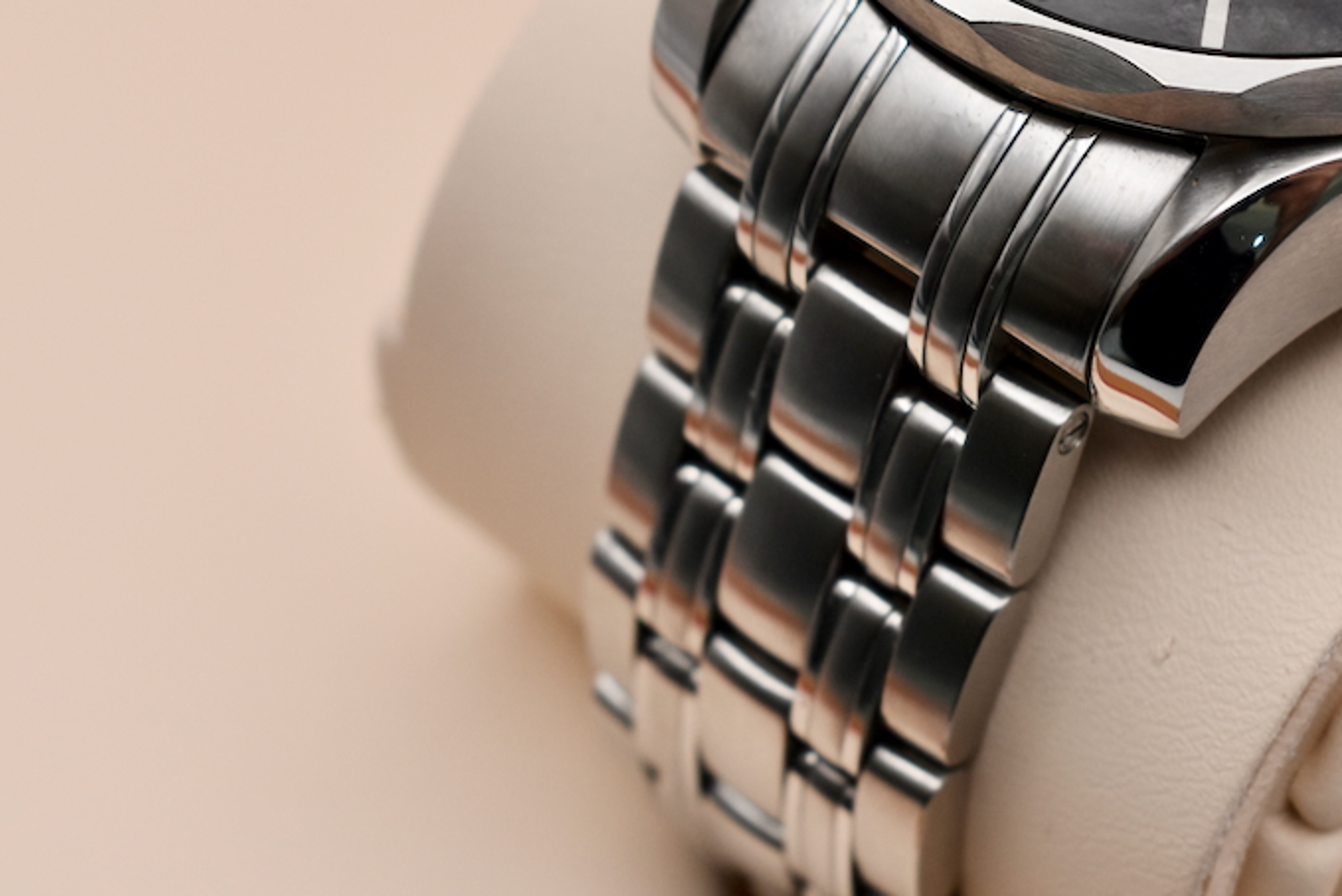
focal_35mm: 130
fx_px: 4847
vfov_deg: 10.5
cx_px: 1233
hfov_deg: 15.6
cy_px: 204
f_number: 7.1
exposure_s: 1/125
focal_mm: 46
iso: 400
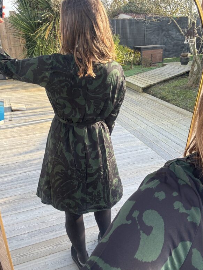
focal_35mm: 31
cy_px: 138
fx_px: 242
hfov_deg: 45.5
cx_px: 104
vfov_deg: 58.3
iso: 20
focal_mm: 2.69
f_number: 1.9
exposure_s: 1/174
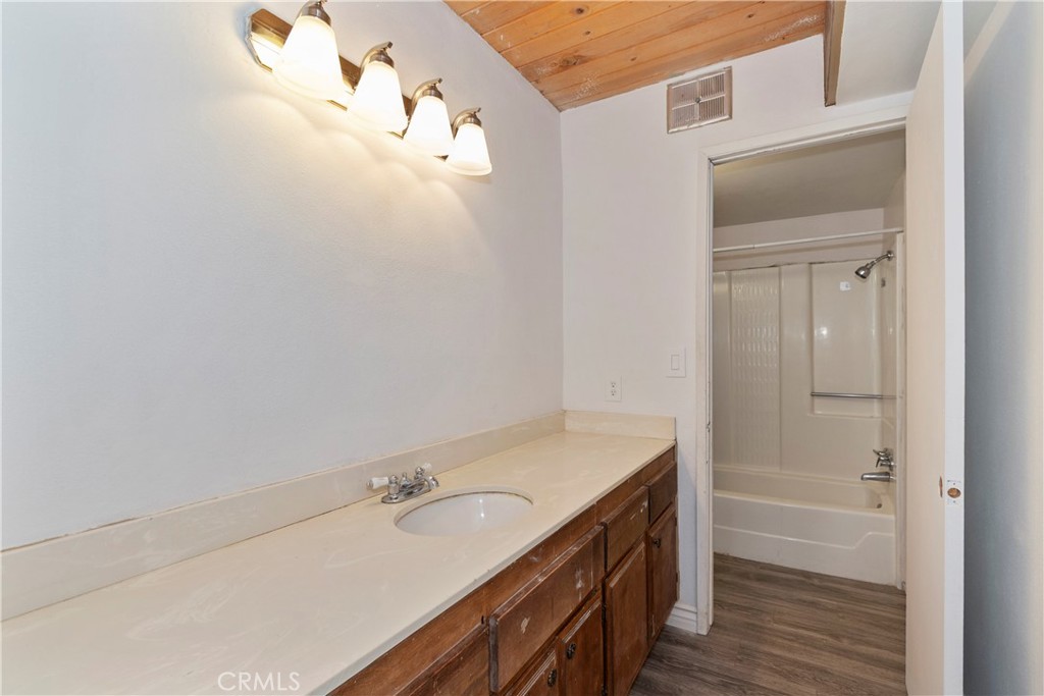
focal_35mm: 15
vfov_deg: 77.3
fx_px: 435
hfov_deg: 100.4
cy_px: 348
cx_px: 522
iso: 180
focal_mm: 10
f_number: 8
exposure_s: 1/30
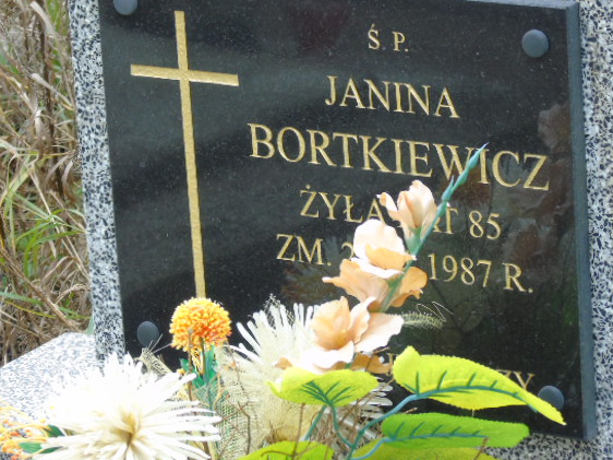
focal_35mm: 212
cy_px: 229
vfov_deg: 7.0
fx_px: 3753
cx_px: 323
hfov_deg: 9.3
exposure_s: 1/125
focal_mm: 33
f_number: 5
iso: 320
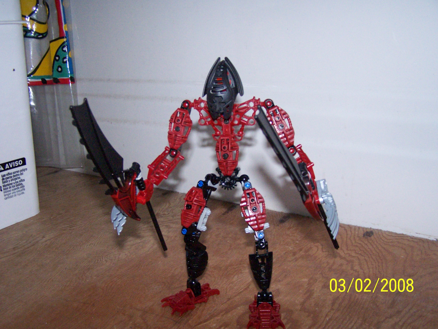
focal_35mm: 38
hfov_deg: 49.0
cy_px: 164
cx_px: 219
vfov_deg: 37.7
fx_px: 481
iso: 400
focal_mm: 6.3
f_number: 2.8
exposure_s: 1/60
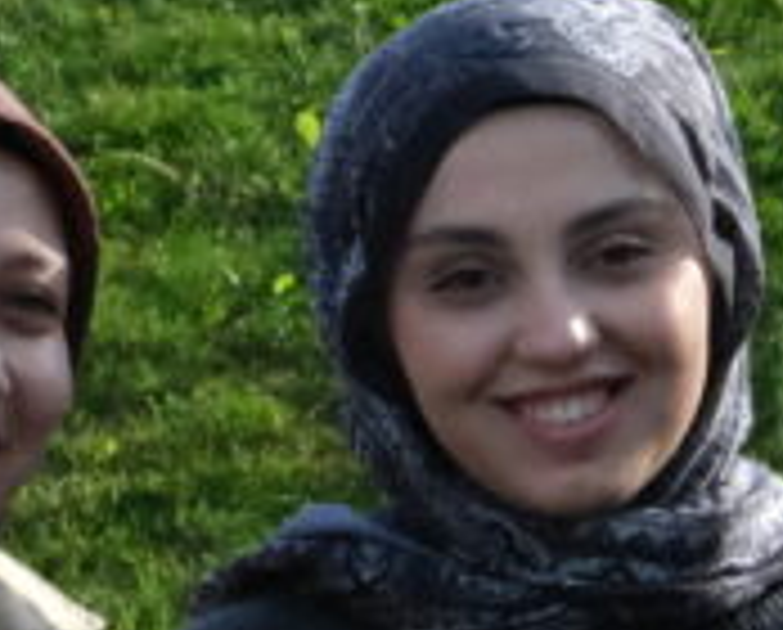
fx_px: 6782
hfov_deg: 6.3
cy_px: 691
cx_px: 1791
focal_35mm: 292
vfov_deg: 5.3
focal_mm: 35
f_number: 11
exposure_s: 1/3800
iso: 10000
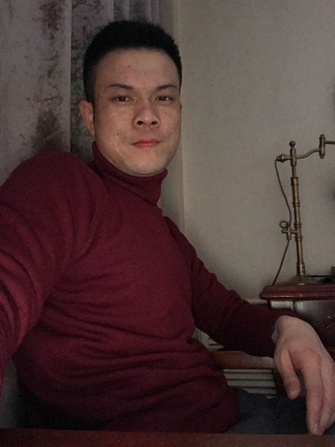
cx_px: 168
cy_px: 224
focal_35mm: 32
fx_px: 413
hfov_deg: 44.2
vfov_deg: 56.8
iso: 500
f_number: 2.2
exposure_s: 1/20
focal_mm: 2.87
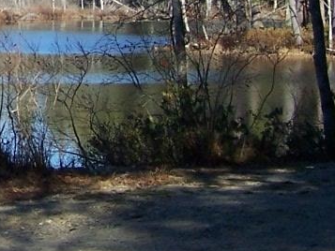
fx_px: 1597
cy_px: -95
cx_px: -115
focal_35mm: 165
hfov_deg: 11.6
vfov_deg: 8.8
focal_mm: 6.3
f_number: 2.8
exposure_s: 1/1000
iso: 80
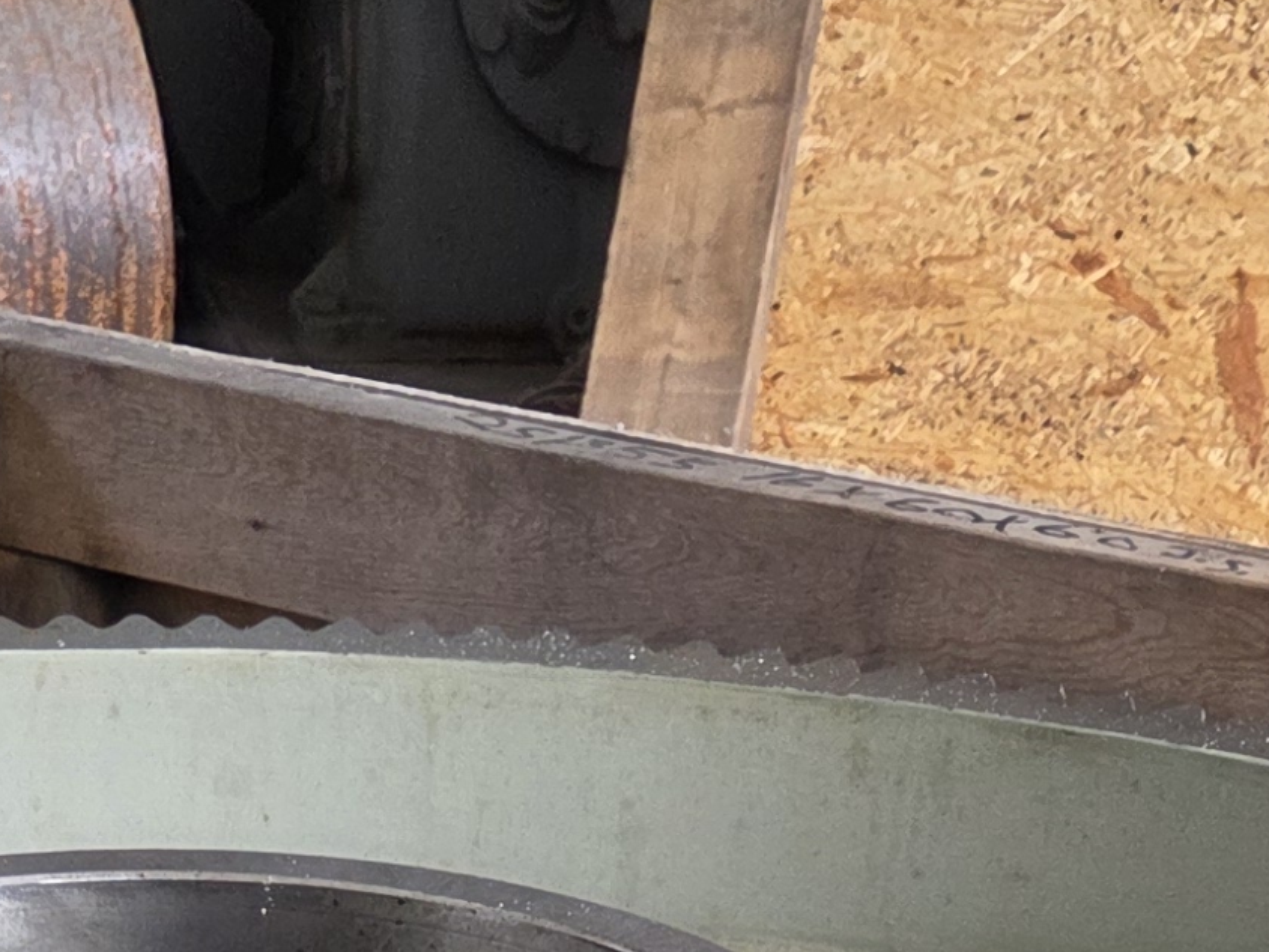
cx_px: 230
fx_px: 3996
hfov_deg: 17.9
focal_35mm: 109
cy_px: 2176
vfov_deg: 11.5
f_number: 1.8
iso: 200
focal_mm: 5.4
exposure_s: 1/120
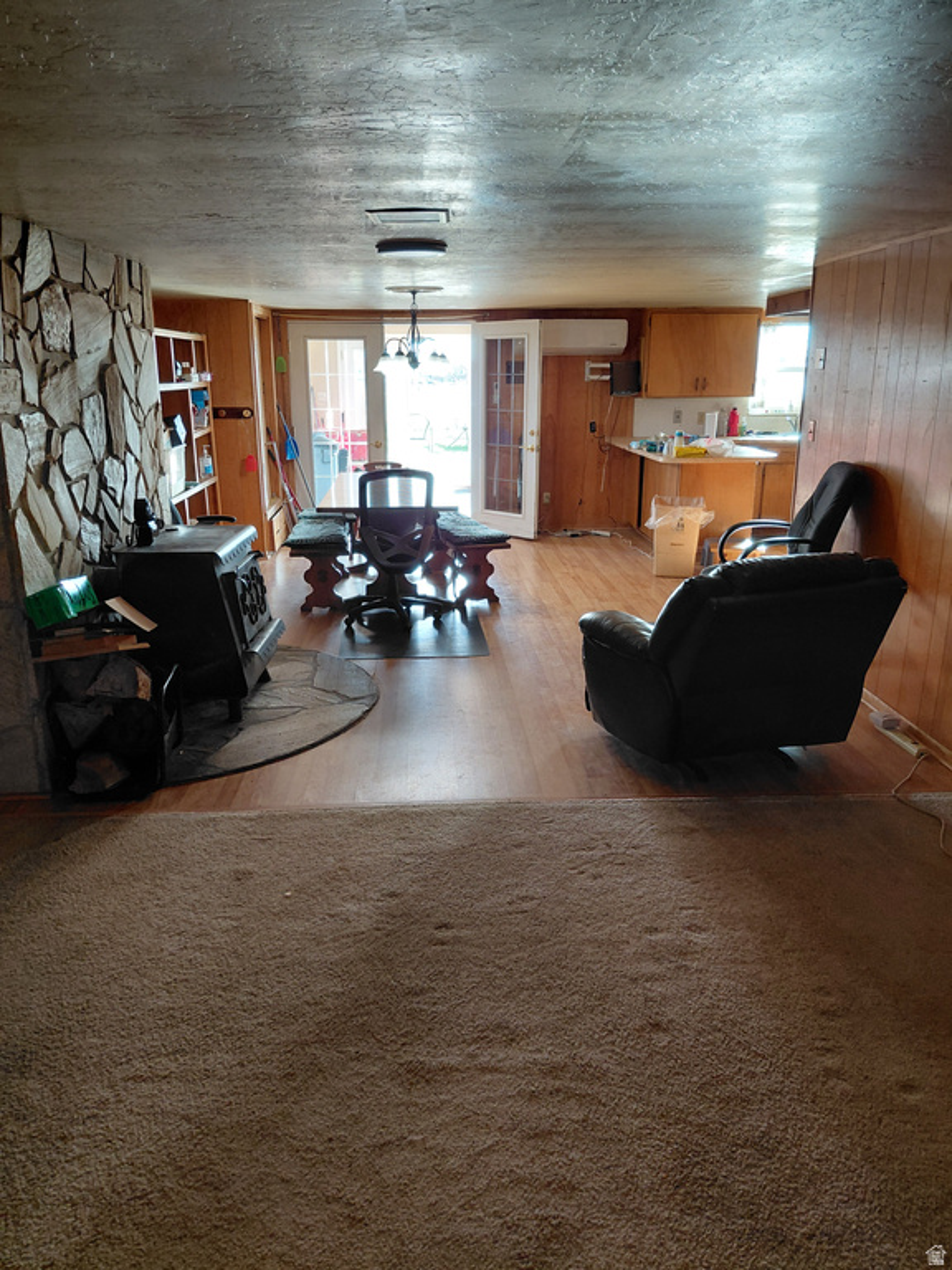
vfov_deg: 69.4
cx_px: 476
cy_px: 635
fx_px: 917
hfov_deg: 54.9
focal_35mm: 25
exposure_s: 1/60
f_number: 1.8
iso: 160
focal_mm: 4.69
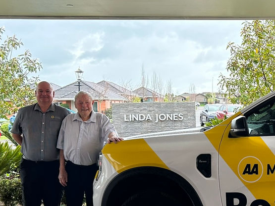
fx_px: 477
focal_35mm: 60
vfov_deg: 24.4
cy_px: 126
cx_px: 270
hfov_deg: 30.1
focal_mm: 5.7
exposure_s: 1/490
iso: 50
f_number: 1.5
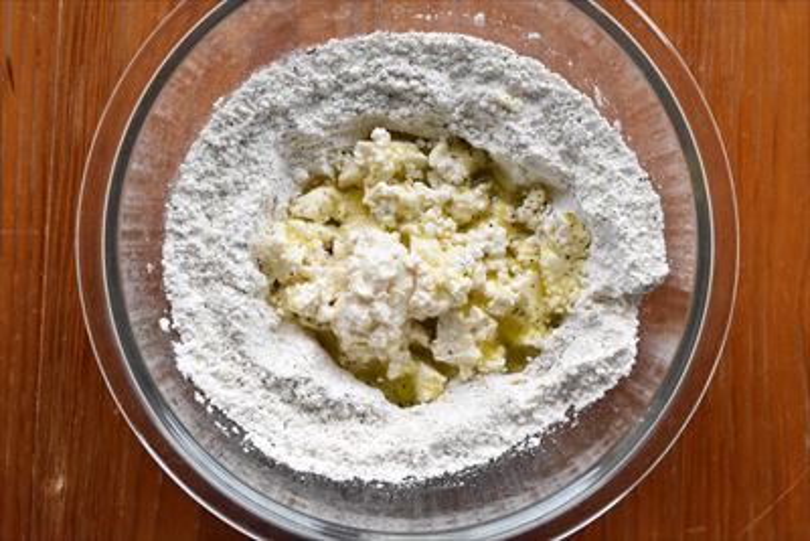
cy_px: 270
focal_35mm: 48
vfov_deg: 28.1
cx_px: 405
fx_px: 1080
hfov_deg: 41.1
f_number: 9
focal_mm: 32
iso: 6400
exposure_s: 1/320
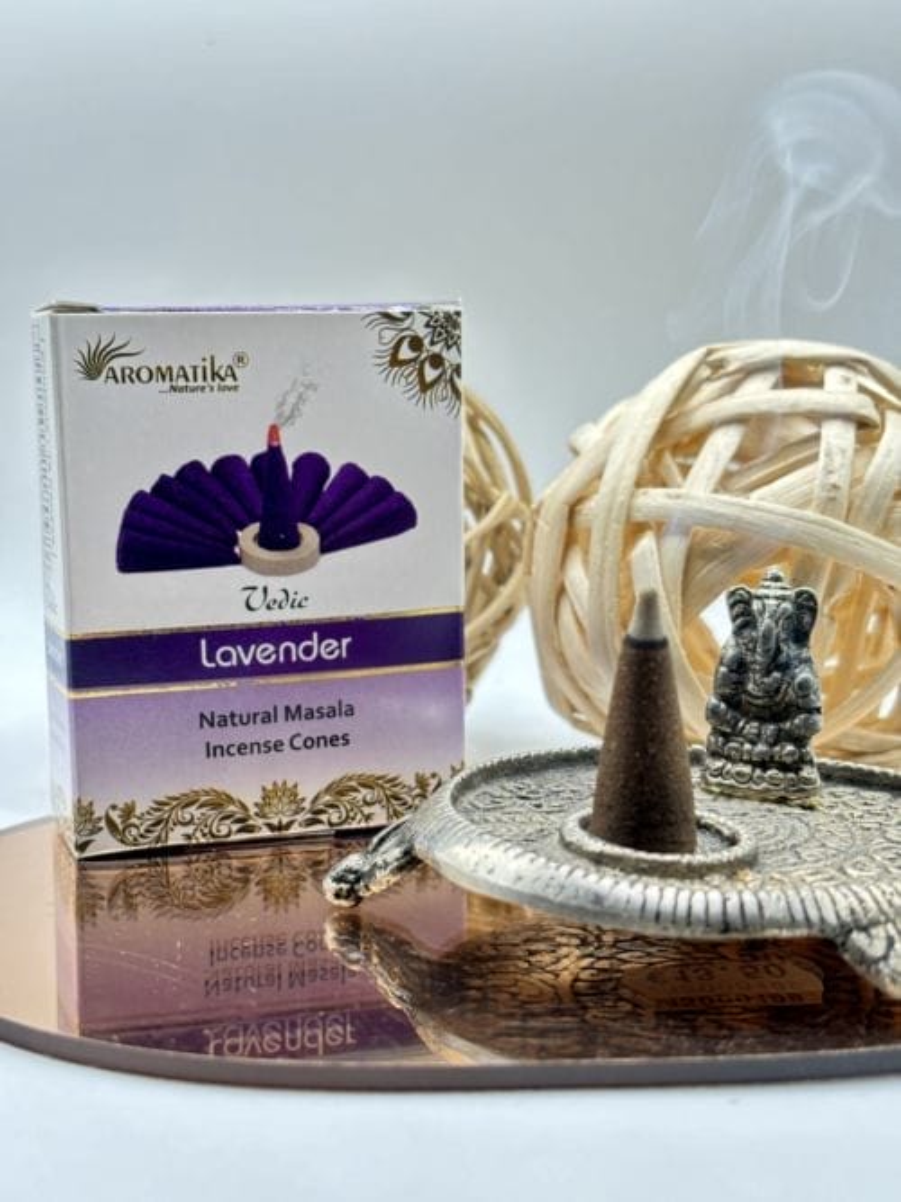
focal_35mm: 52
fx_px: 1805
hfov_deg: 28.0
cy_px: 601
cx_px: 450
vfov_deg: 36.8
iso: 64
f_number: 1.6
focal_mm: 5.96
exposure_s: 1/100
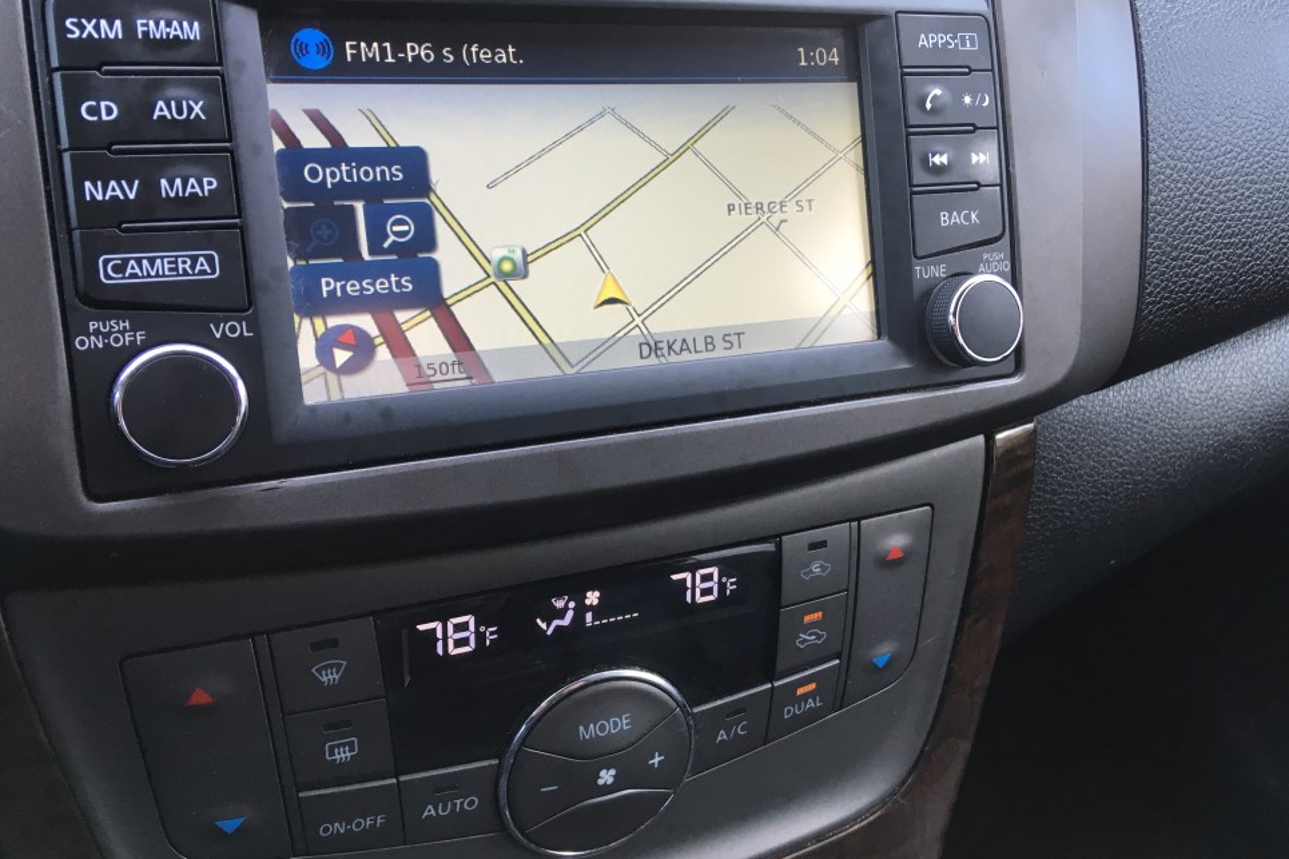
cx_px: 668
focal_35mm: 32
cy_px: 389
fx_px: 1146
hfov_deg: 58.7
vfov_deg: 41.1
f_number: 2.2
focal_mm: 4.15
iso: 32
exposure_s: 1/40
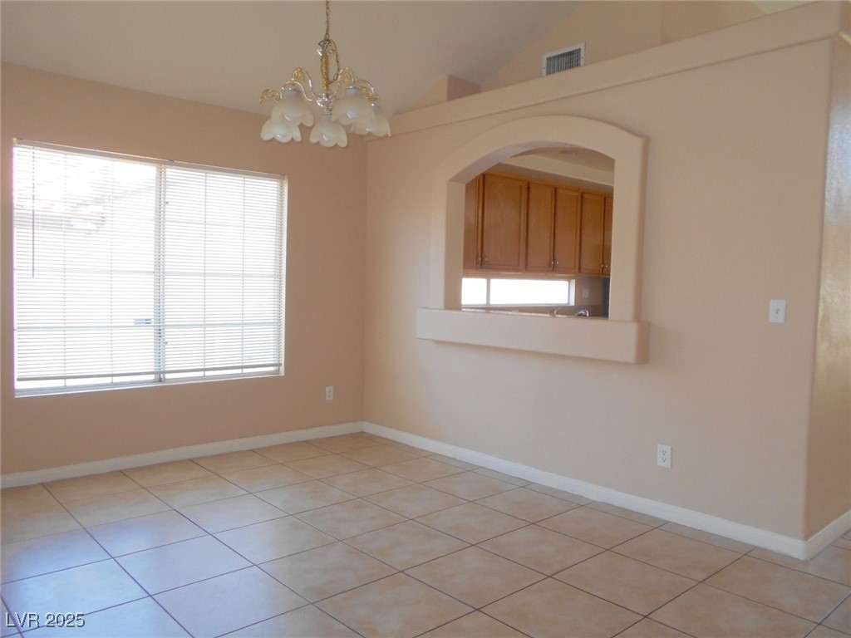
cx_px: 426
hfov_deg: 67.3
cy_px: 319
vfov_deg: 53.1
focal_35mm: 26
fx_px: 639
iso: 80
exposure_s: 1/40
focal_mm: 4.6
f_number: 3.2
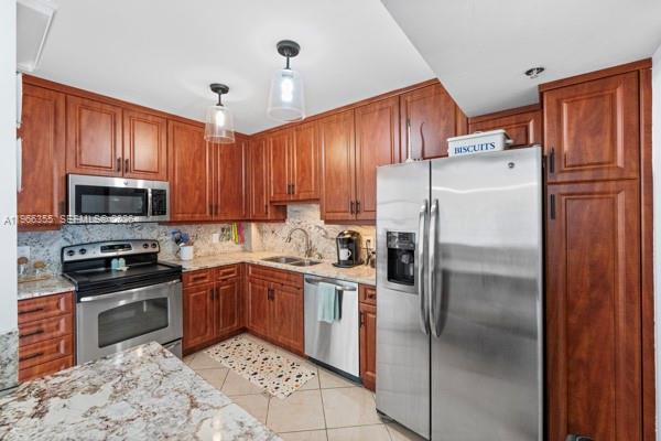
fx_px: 257
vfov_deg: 81.2
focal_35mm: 14
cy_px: 220
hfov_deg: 104.3
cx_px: 330
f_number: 8
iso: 2500
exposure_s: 1/15
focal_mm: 14
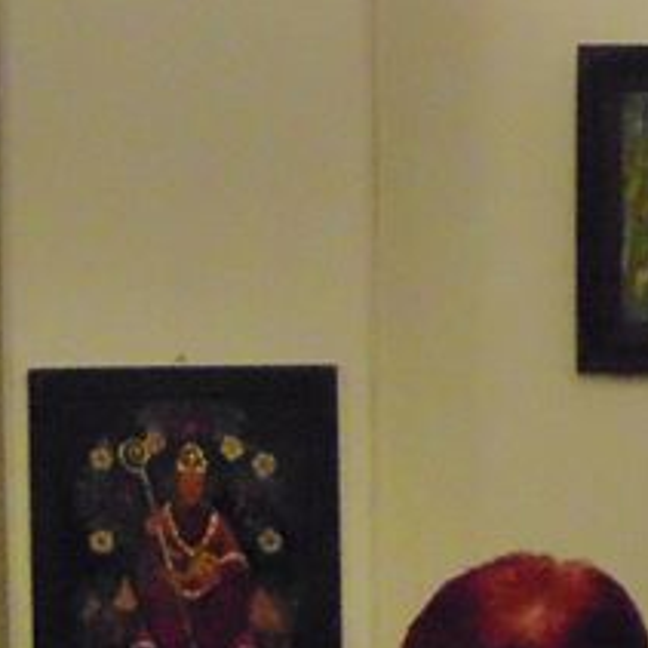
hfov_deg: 8.2
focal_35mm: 208
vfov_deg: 8.3
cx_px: 1004
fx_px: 4405
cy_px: 797
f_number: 3.7
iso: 800
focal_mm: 12.8
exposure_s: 1/30
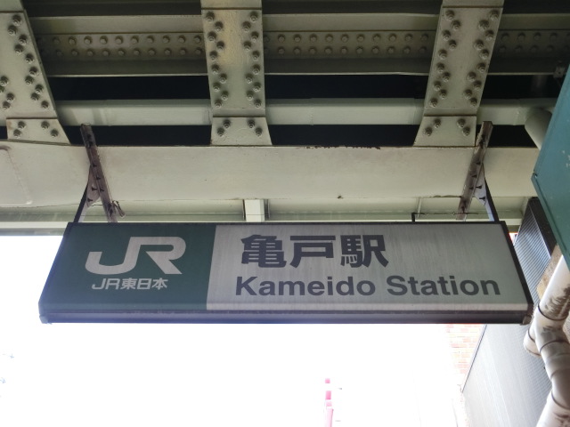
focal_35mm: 39
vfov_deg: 36.8
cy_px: 214
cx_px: 285
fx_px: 642
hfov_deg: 47.9
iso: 320
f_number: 4.1
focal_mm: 6.9
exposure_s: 1/125
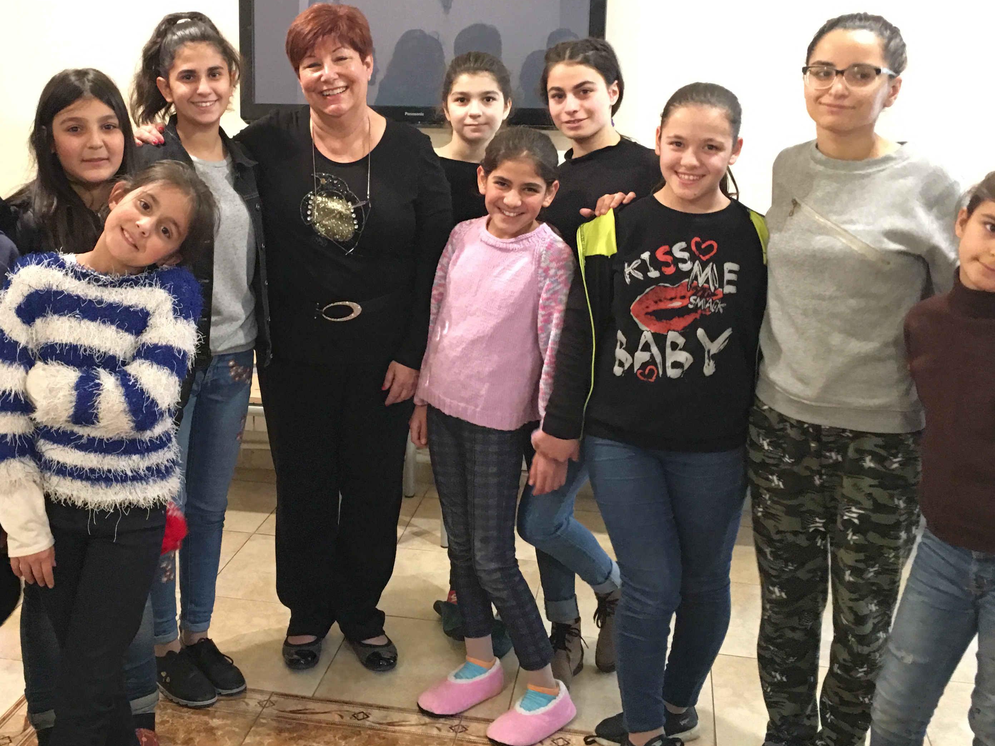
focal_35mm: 42
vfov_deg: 34.2
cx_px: 377
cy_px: 284
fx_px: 1207
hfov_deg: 44.5
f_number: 2.2
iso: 125
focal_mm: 4.15
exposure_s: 1/4
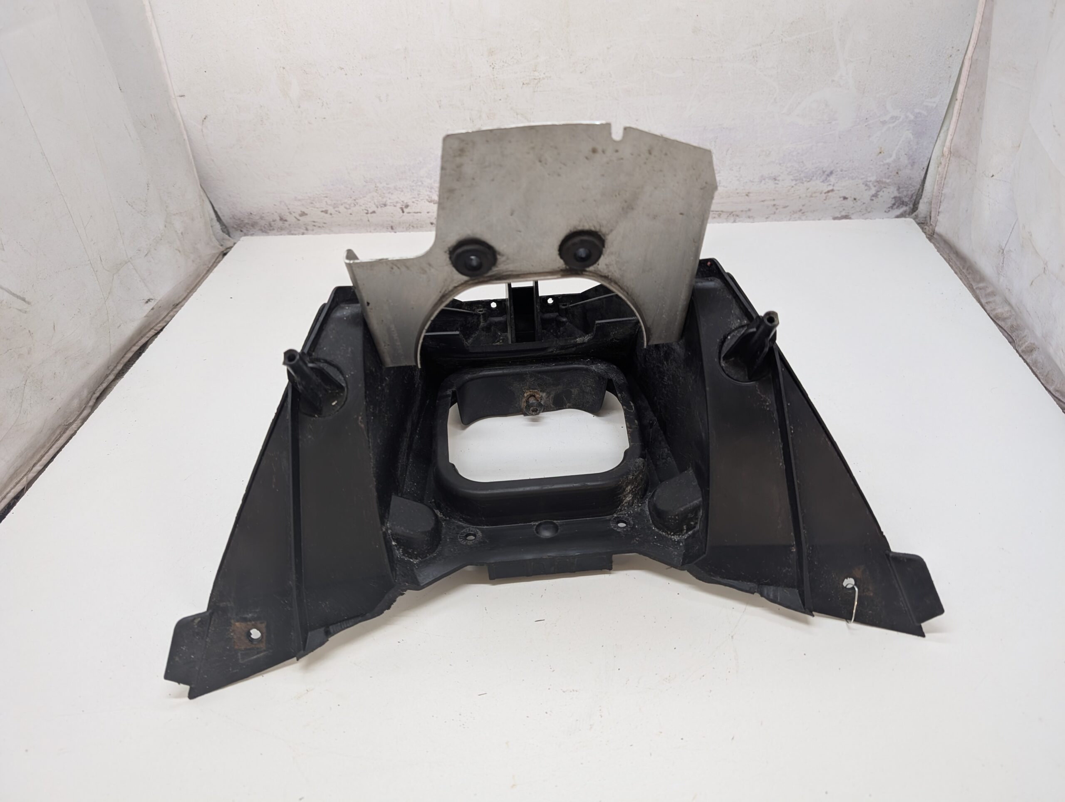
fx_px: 739
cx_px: 532
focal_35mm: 24
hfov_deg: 71.5
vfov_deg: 56.9
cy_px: 401
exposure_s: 1/37
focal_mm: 6.9
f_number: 1.68
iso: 57
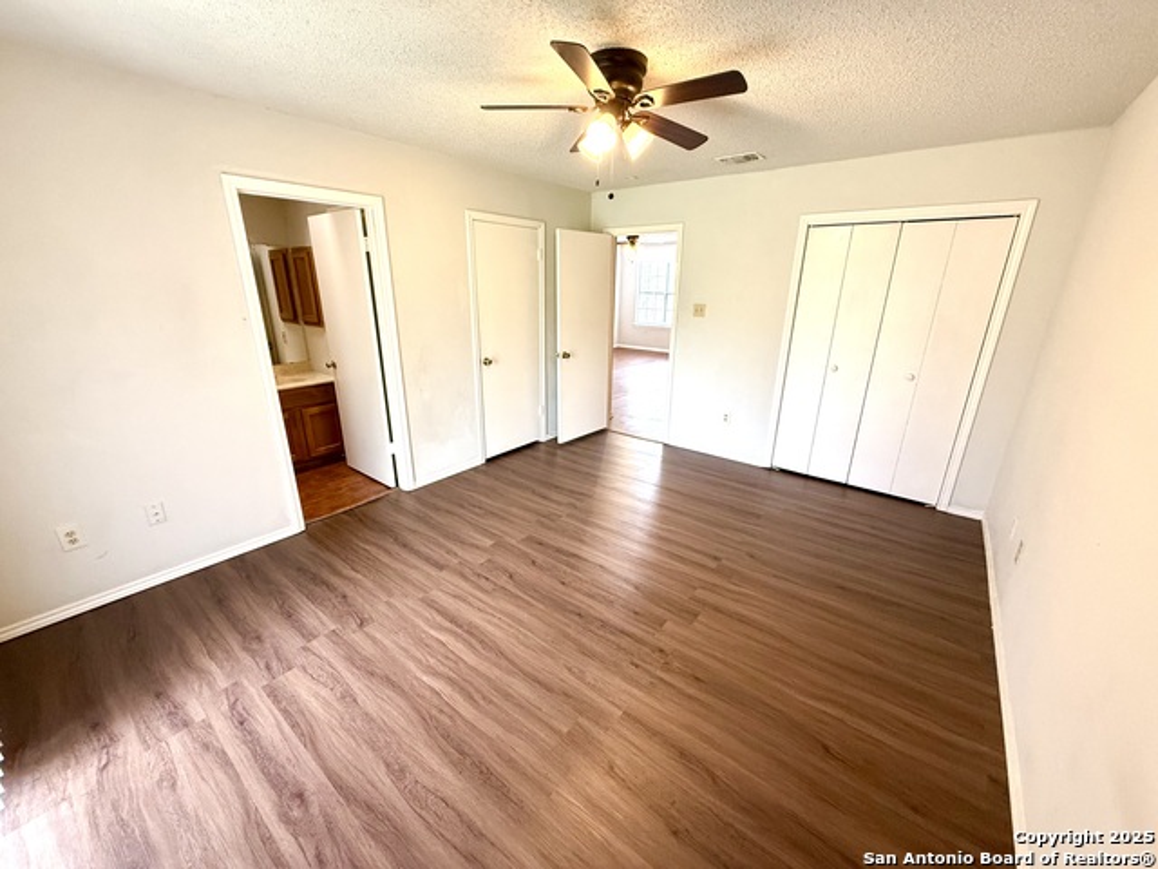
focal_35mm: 14
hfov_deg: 102.1
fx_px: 468
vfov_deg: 85.7
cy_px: 434
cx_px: 579
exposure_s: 1/99
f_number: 2.2
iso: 250
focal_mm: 2.22
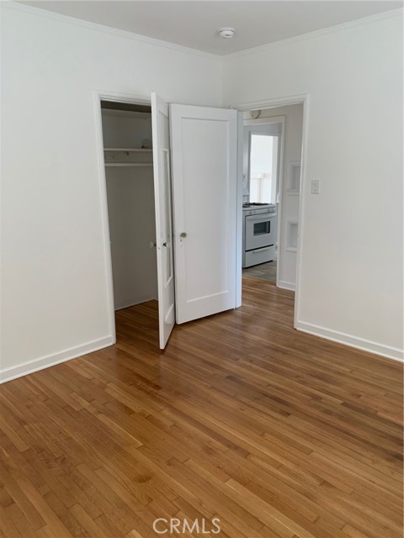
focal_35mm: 26
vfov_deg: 67.3
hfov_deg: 53.1
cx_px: 202
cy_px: 269
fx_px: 405
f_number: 1.8
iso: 200
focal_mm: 4.25
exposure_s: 1/60
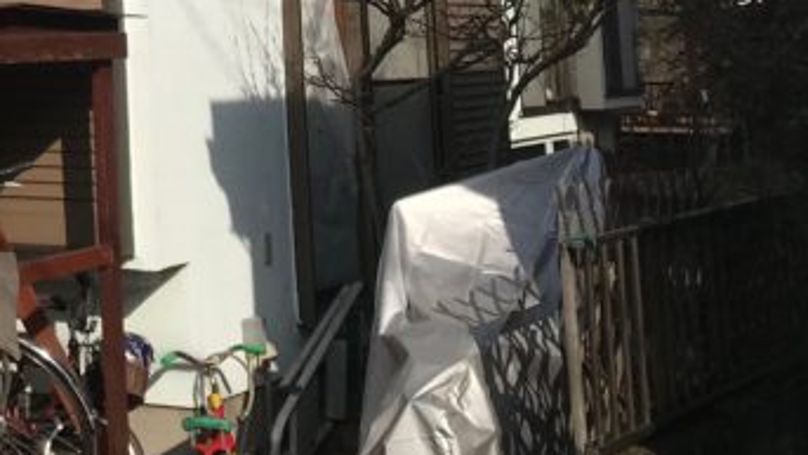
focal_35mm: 91
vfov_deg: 12.8
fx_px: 1950
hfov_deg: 21.1
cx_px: -266
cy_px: -172
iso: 20
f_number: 1.8
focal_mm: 3.99
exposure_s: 1/4566
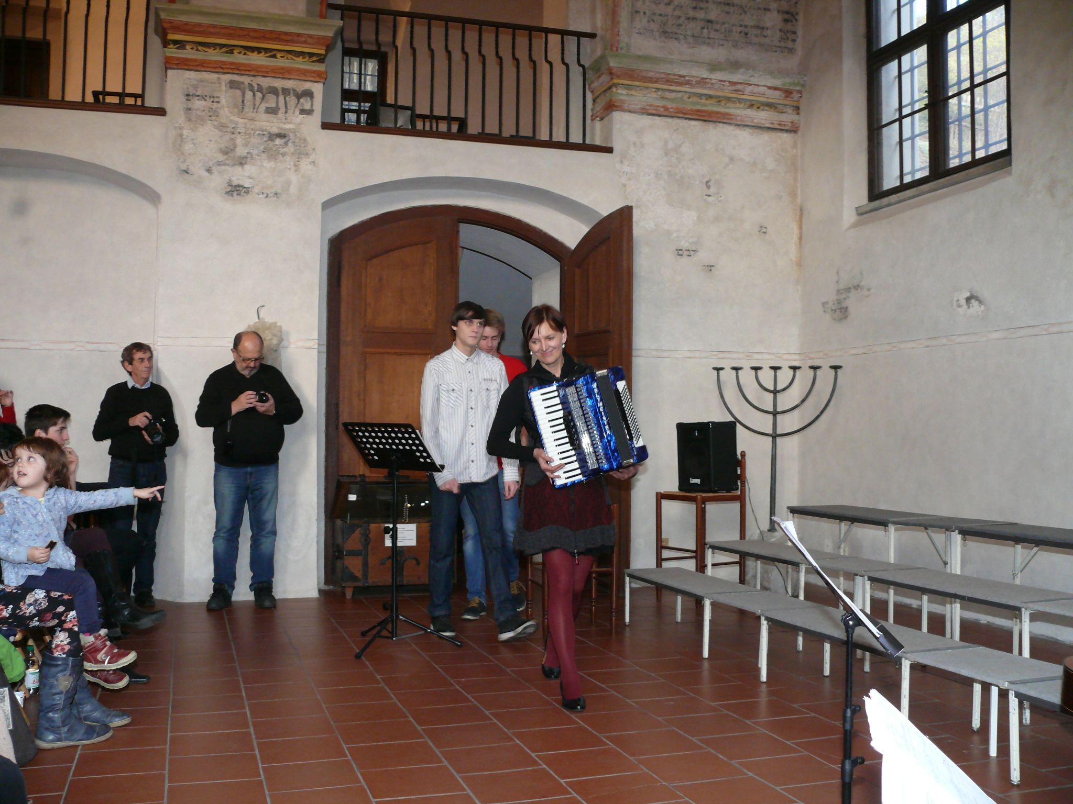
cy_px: 402
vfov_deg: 40.7
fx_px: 1085
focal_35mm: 35
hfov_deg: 52.6
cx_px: 536
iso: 200
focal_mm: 7.4
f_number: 2.8
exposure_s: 1/30
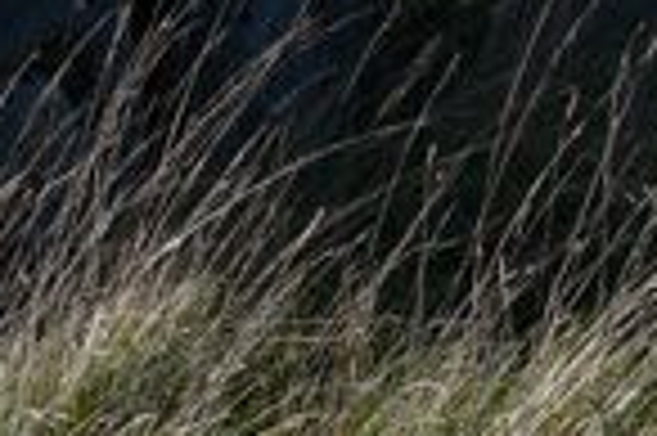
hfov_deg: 13.0
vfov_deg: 8.4
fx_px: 2826
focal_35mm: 155
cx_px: 765
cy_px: -414
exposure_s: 1/400
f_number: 4.5
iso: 80
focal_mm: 6.3
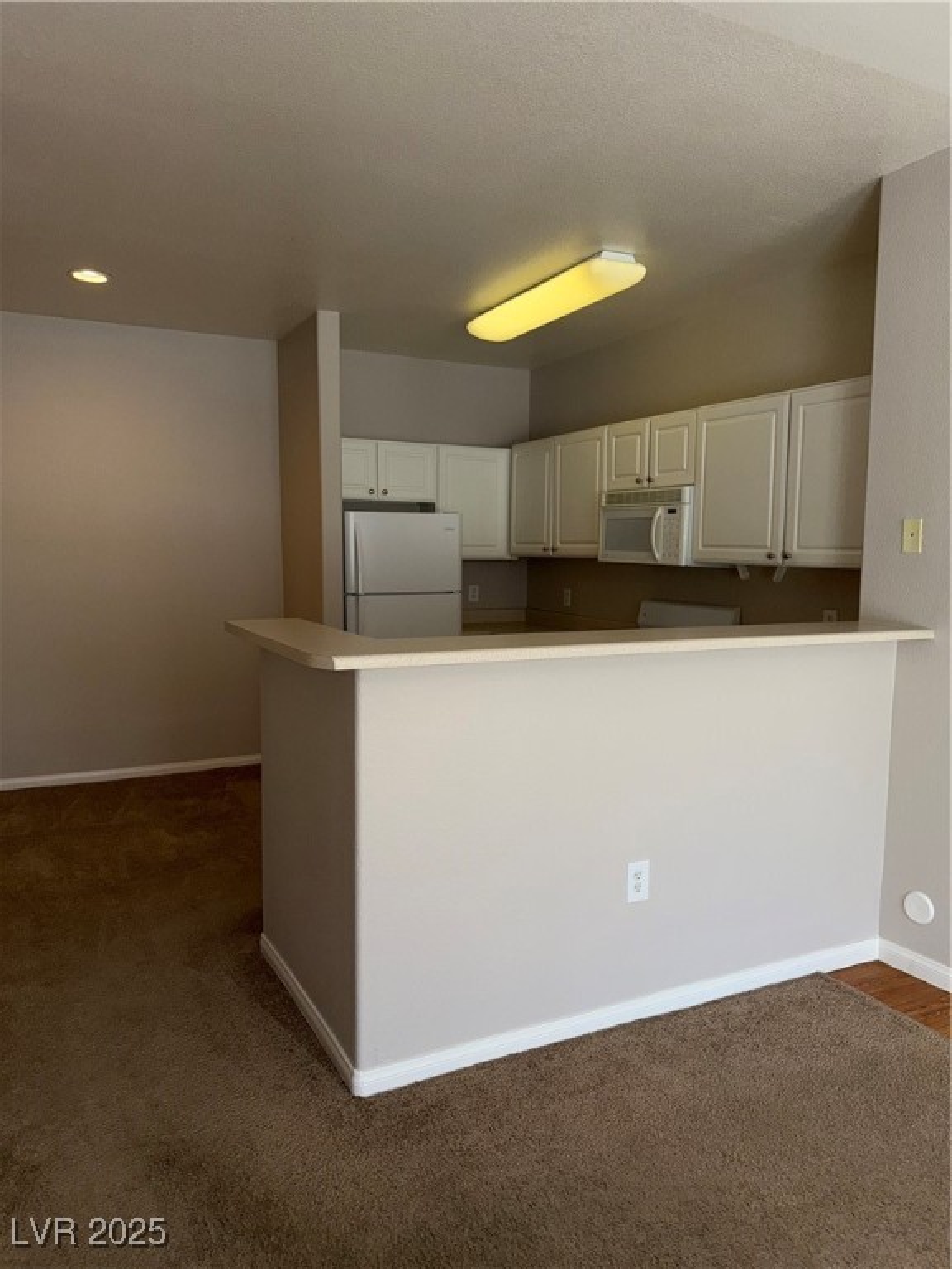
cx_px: 476
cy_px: 634
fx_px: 880
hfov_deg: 56.8
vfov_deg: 71.6
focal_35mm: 24
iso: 50
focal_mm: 6.76
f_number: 1.78
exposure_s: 1/277
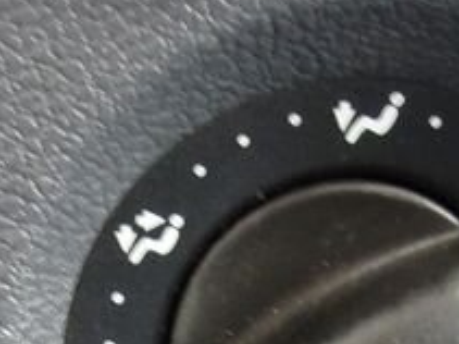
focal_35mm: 131
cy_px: 649
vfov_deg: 10.5
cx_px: 204
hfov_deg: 15.1
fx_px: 1736
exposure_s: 1/15
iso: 415
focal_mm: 4.9
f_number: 3
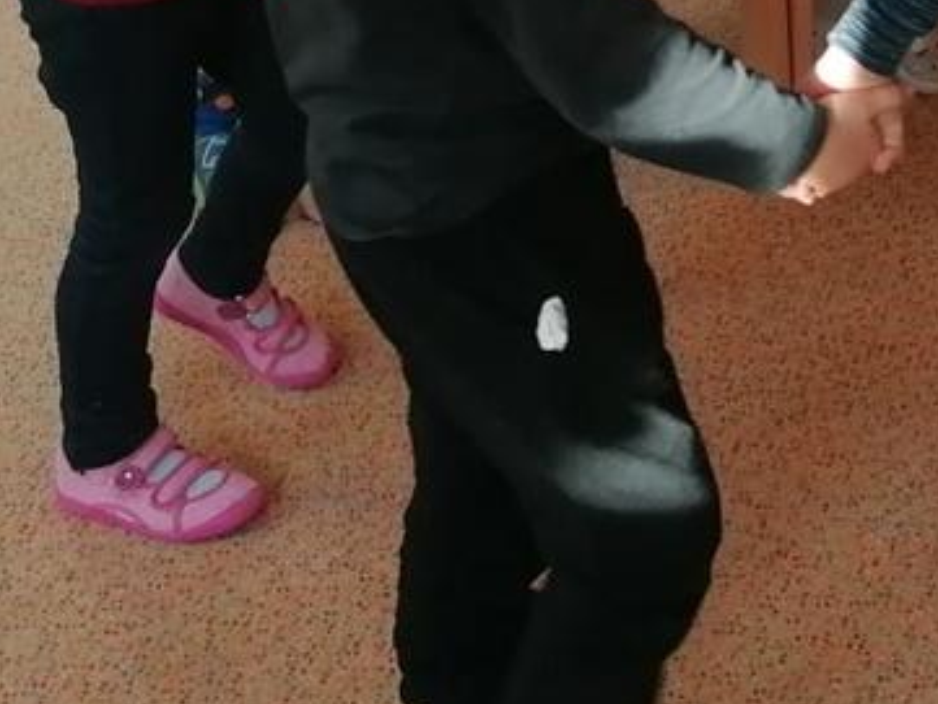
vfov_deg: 13.5
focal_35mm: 100
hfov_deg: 17.9
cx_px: 1320
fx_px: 2711
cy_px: -514
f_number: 1.8
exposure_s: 1/100
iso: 125
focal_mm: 4.75
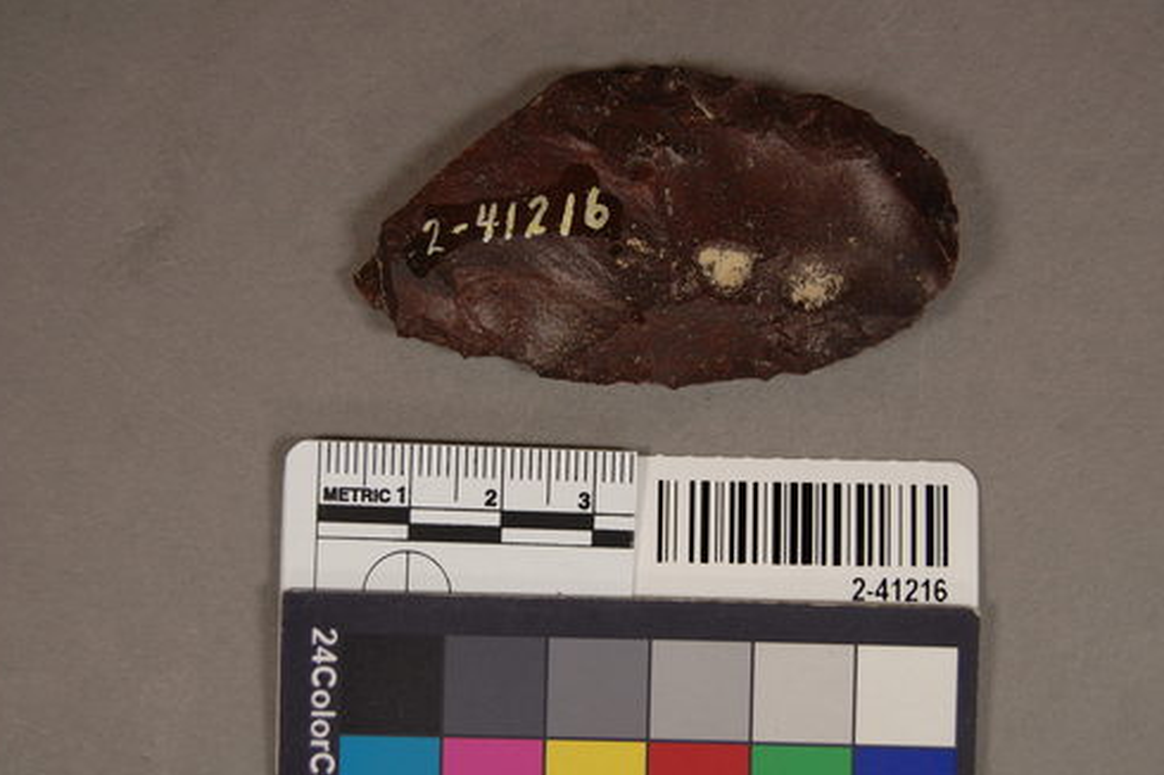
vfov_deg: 16.2
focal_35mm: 84
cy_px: 410
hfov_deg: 24.2
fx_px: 2714
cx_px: 621
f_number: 5.6
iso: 200
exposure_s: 1/125
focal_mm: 50
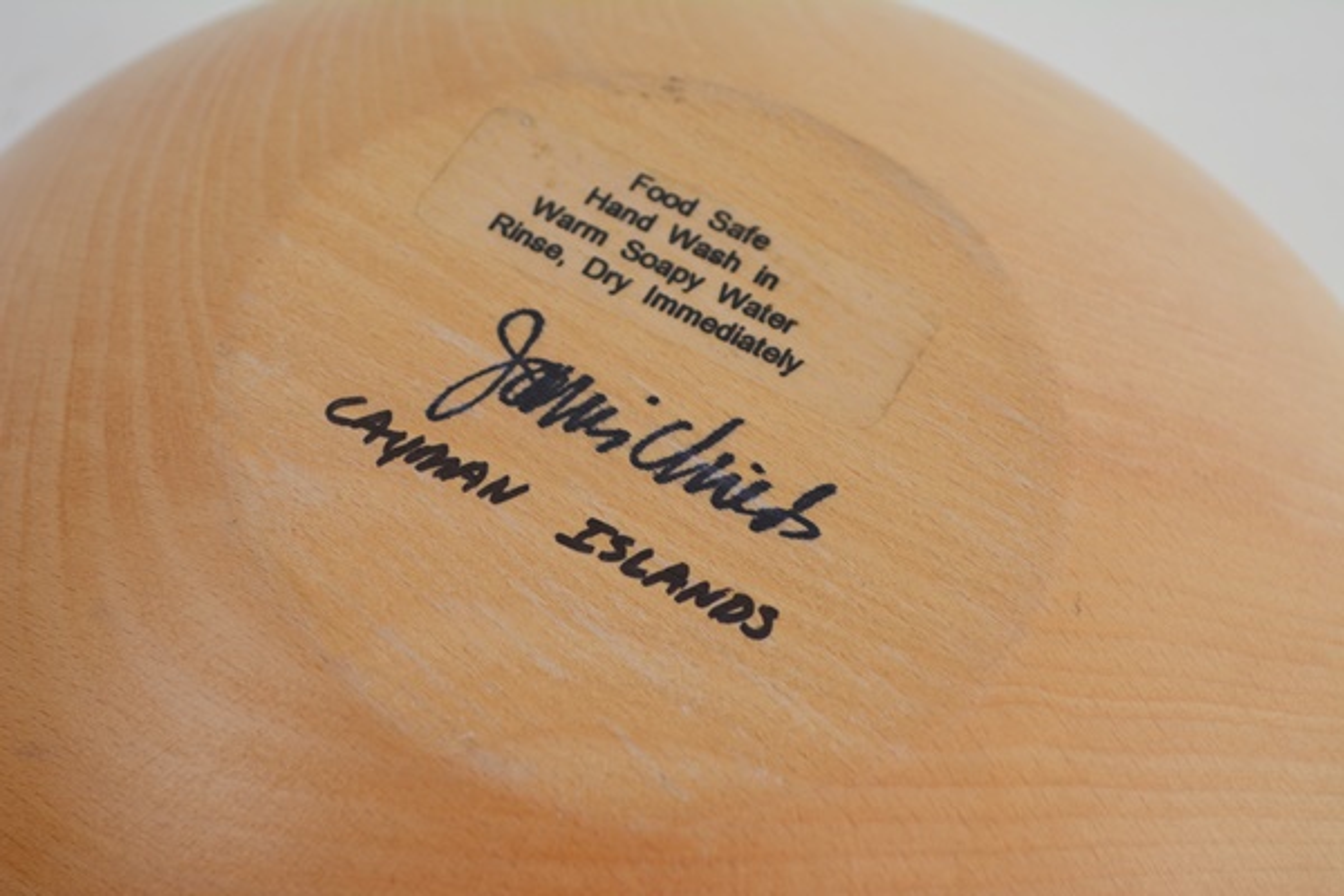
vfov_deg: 19.7
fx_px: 2576
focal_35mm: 69
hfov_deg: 29.2
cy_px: 448
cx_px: 672
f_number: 6.3
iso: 200
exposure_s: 1/160
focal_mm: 46
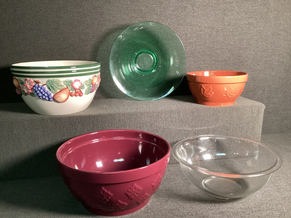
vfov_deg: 45.4
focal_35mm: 31
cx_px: 146
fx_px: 261
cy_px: 109
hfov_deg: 58.3
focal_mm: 3.3
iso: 320
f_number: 2.4
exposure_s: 1/40
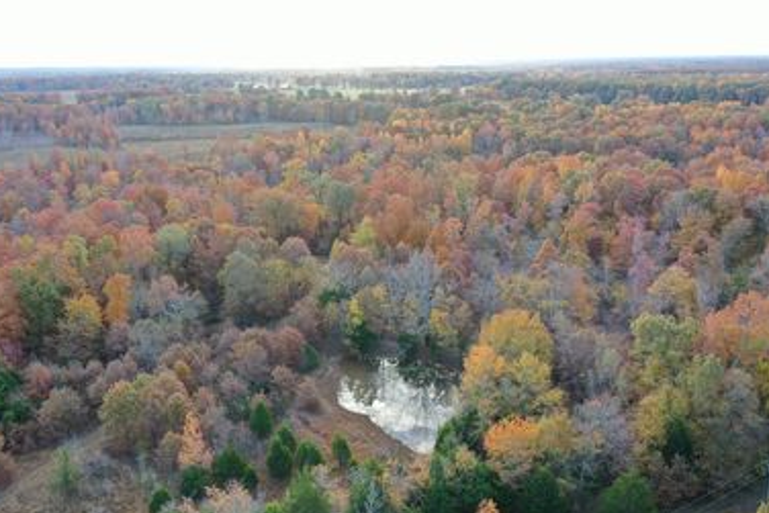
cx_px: 378
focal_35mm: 32
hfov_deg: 58.7
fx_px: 684
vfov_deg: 41.1
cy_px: 267
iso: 100
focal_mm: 10.26
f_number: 3.5
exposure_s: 1/60
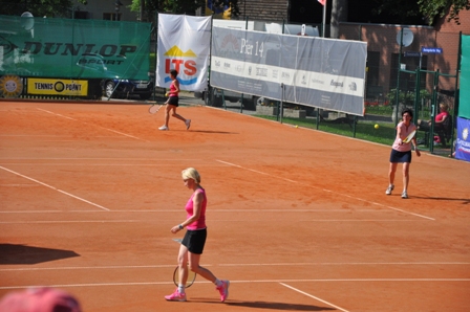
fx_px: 1800
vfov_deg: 9.9
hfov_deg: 14.9
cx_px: 235
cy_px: 156
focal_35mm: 138
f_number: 6.3
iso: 400
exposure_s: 1/1600
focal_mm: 92
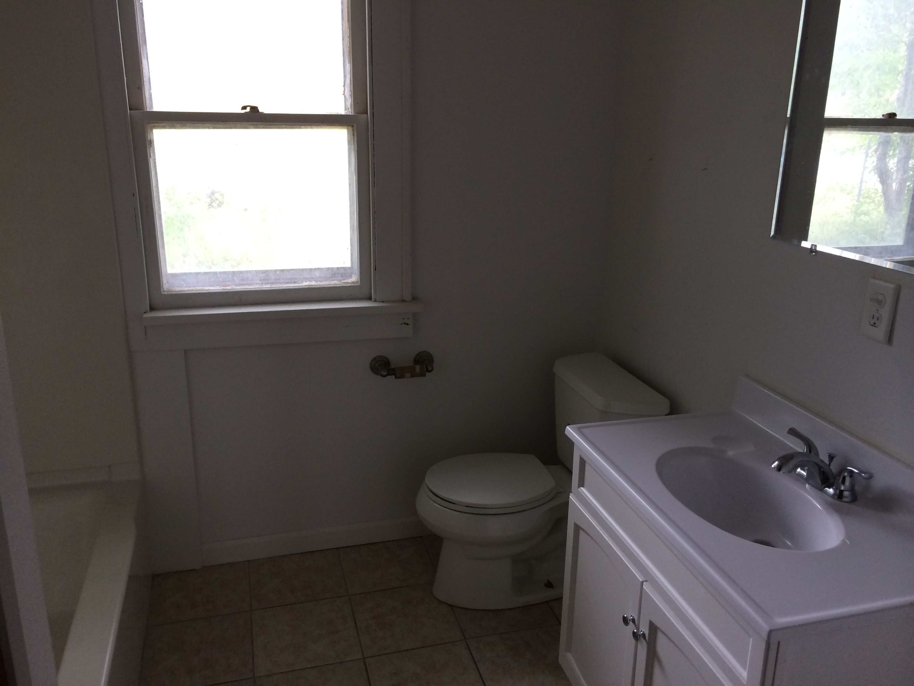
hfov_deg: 60.0
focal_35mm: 30
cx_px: 457
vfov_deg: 46.8
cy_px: 343
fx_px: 792
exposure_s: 1/30
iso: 40
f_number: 2.2
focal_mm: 4.12
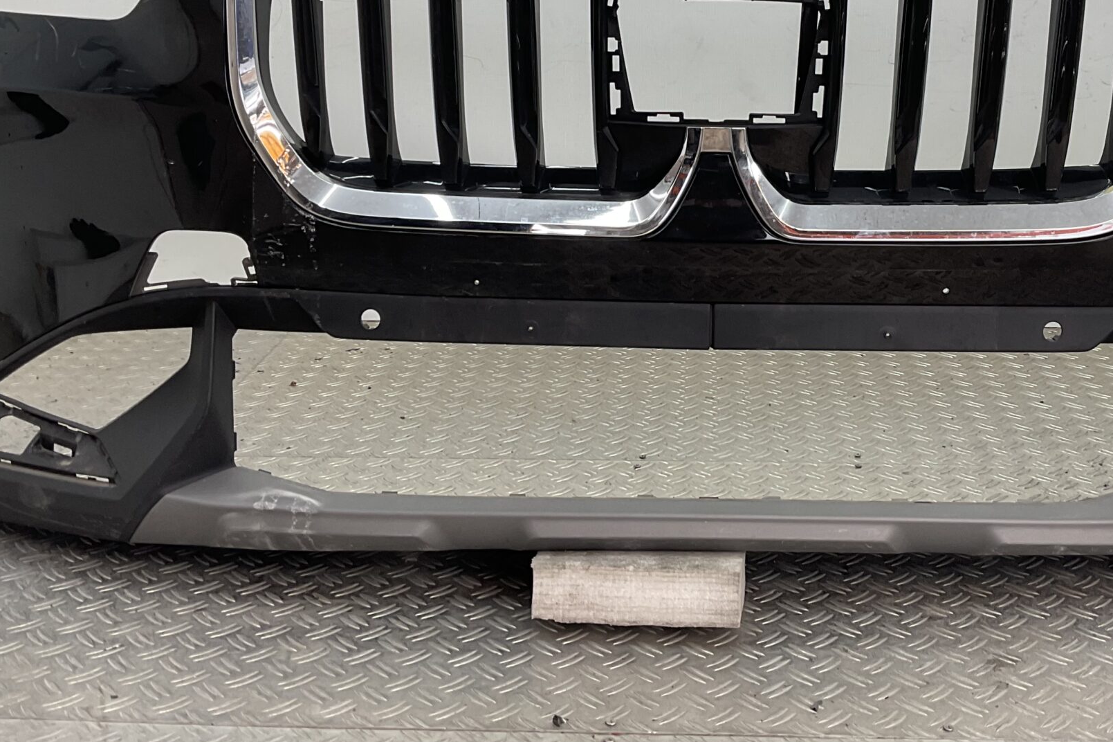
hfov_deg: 40.9
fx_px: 1484
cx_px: 684
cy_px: 154
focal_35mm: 48
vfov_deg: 27.5
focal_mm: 3
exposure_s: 1/100
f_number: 1.8
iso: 20
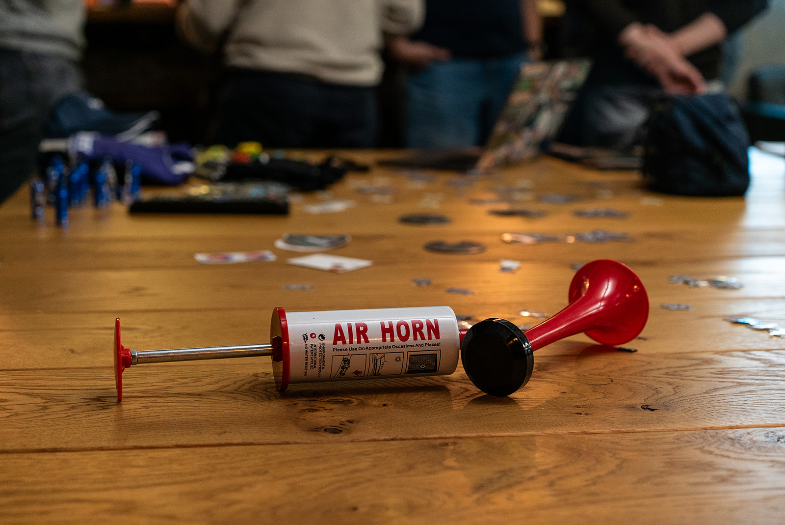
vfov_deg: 24.7
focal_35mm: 55
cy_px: 262
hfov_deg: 36.2
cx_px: 392
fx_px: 1200
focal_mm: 55
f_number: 4
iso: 3200
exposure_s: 1/125
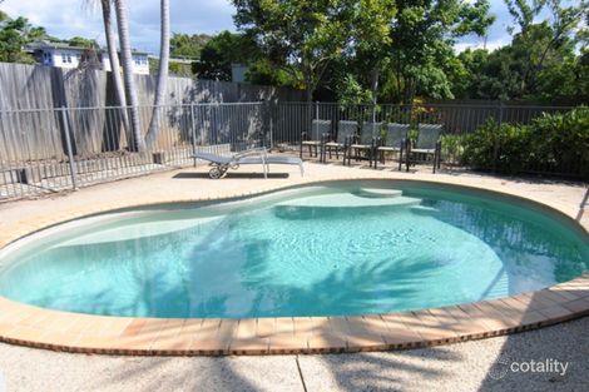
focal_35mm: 24
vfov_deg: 53.1
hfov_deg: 73.8
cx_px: 294
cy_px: 196
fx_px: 393
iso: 100
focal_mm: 16
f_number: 7.1
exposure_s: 1/200
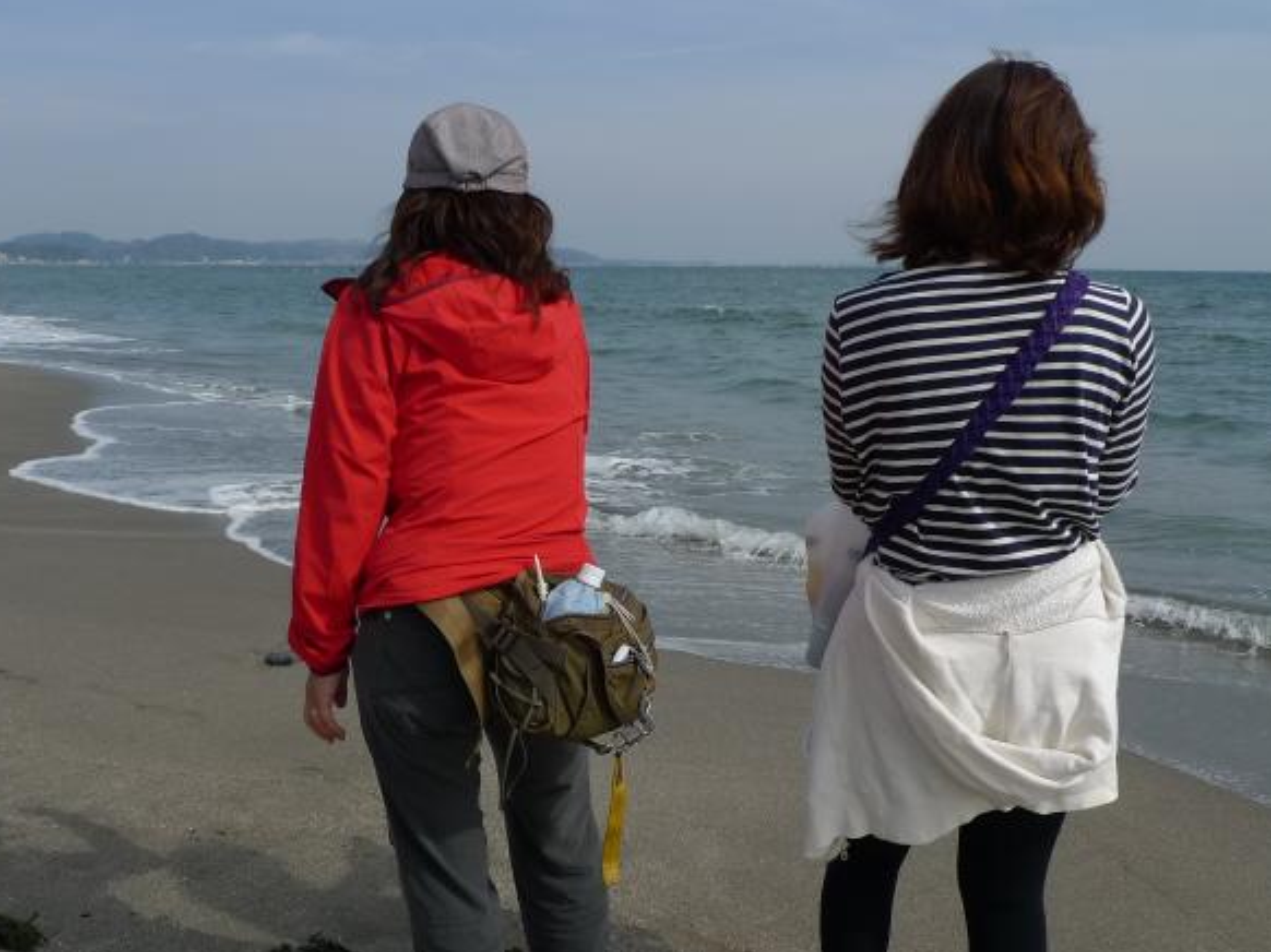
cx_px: 533
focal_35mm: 33
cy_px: 574
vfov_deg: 42.7
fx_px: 1211
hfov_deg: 55.1
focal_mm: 5.1
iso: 80
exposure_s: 1/800
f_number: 5
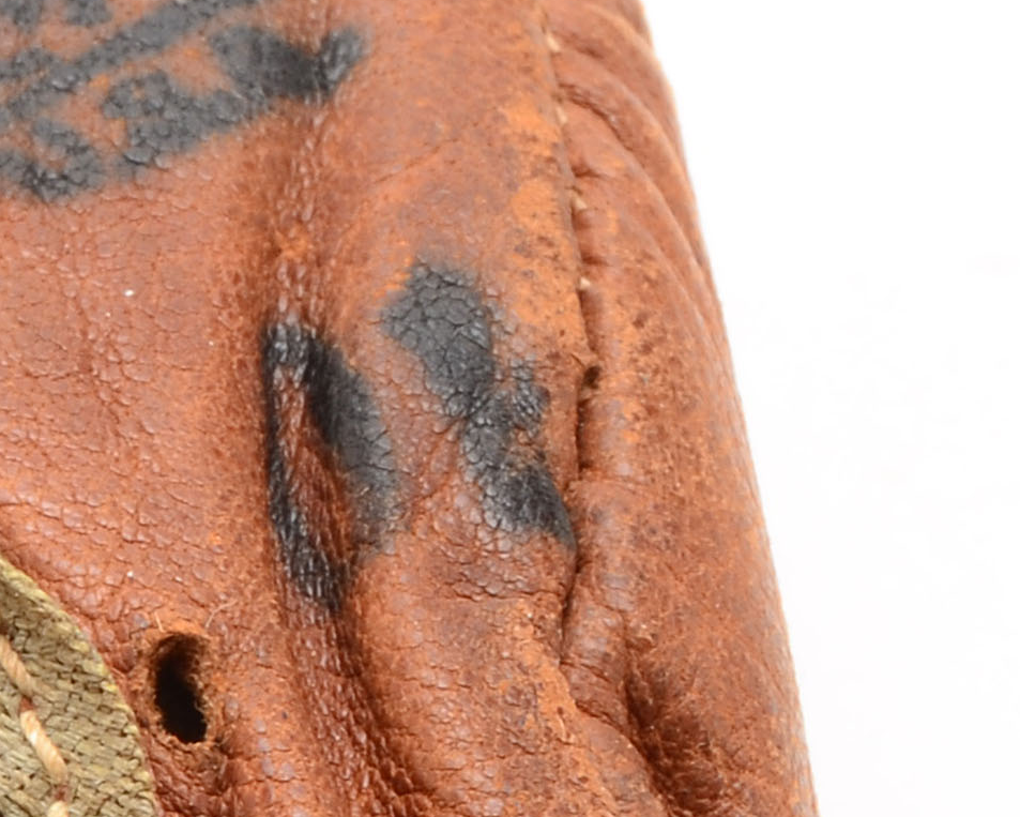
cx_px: -1217
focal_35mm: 305
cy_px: 746
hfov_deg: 6.1
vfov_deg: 5.1
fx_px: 9210
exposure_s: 1/160
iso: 100
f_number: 16
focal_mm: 42
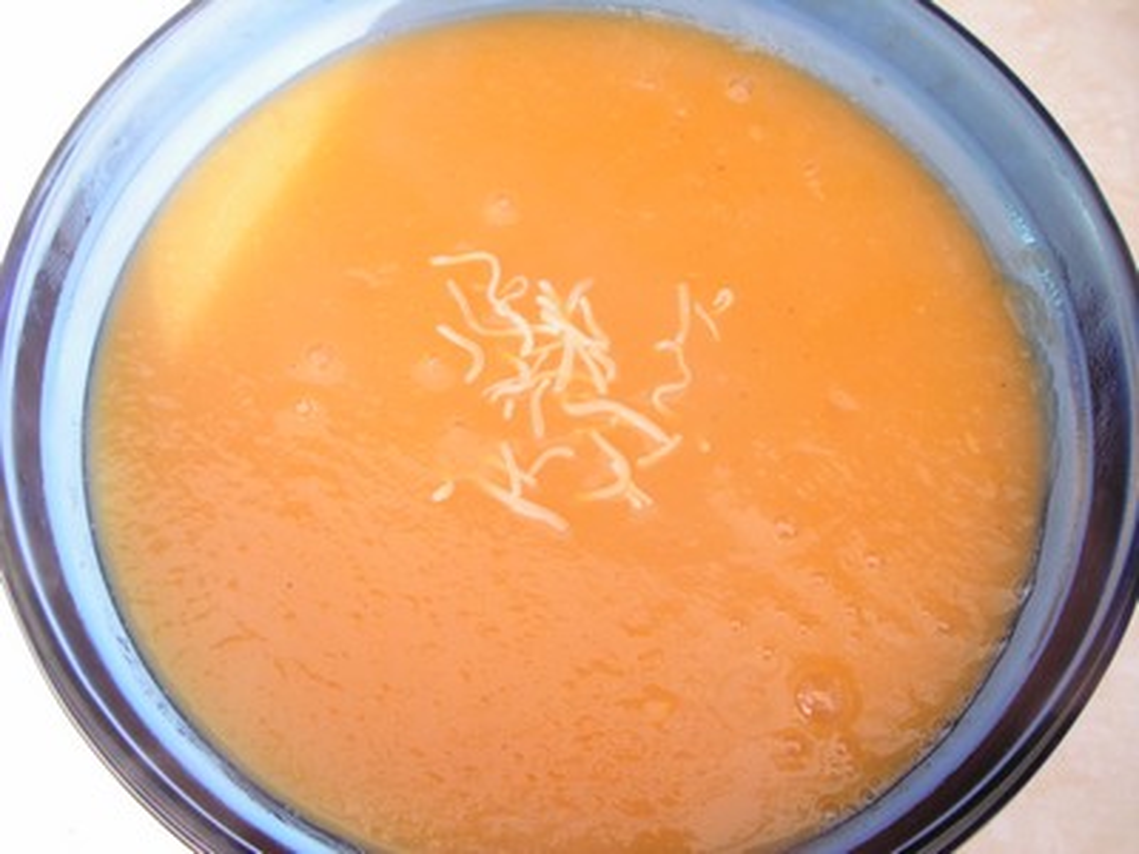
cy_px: 427
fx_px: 1250
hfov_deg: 49.0
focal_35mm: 38
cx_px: 570
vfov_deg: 37.7
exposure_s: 1/45
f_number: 3.3
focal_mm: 6.3
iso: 50
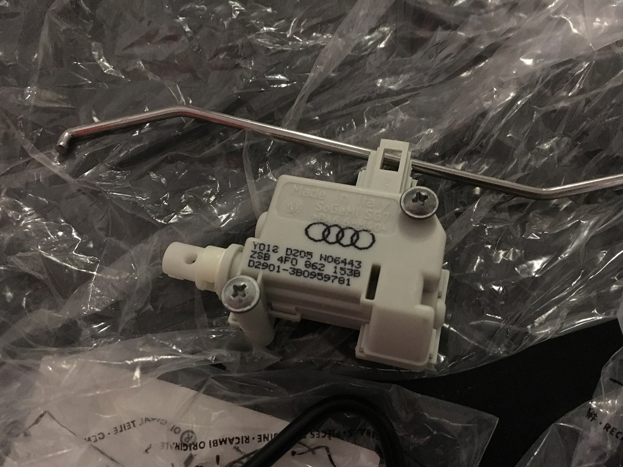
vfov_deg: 48.2
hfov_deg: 61.7
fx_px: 522
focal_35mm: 29
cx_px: 312
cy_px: 234
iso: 500
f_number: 2.2
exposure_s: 1/17
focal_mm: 4.15
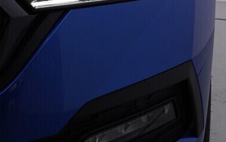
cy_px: 15
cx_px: 195
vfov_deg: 13.3
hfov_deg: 20.8
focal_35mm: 98
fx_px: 604
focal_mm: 24
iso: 125
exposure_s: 1/125
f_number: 5
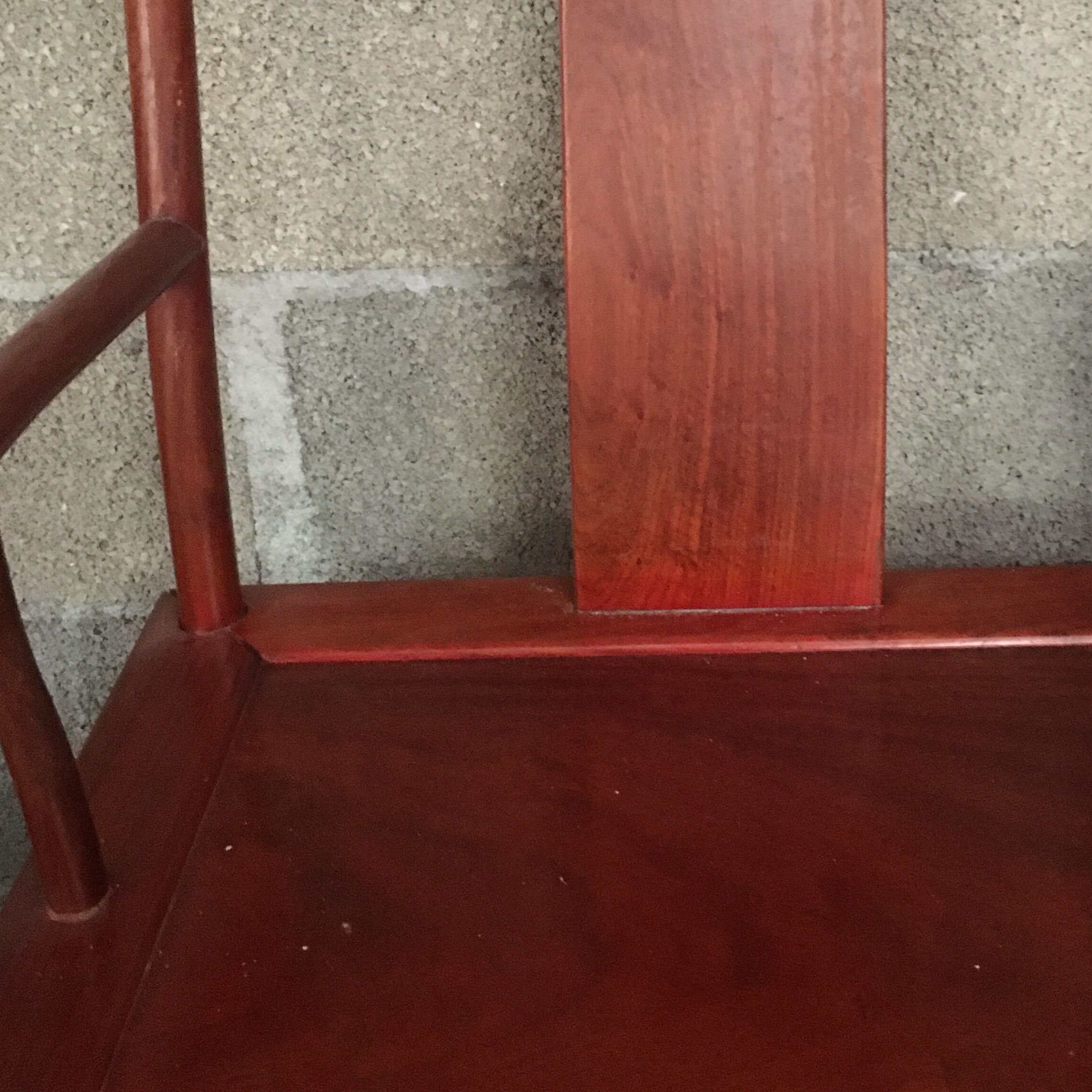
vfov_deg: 36.2
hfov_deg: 37.3
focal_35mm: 45
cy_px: 211
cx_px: 691
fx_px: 1606
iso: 640
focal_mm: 4.15
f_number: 2.2
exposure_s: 1/17
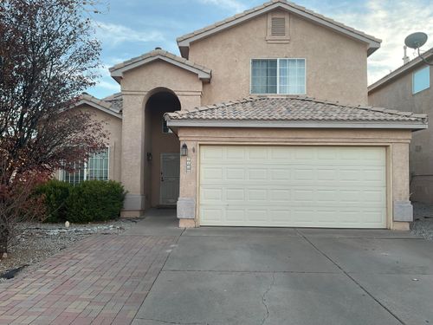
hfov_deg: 61.7
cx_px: 216
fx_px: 363
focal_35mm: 29
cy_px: 162
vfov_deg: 48.2
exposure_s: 1/122
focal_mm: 3
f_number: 1.8
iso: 25
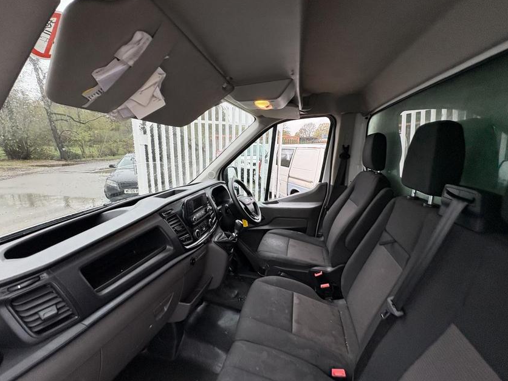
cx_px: 251
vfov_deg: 81.7
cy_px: 197
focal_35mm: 15
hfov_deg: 98.2
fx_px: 220
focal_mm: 2.22
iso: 125
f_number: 2.2
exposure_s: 1/99
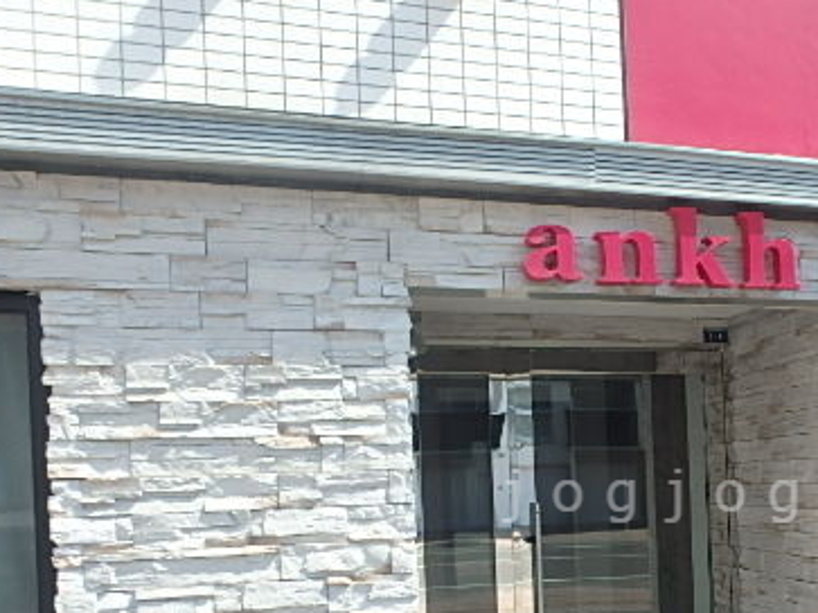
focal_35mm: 37
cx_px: 656
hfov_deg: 47.4
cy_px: 496
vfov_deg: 37.2
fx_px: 874
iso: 125
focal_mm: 3.7
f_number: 3.5
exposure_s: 1/400
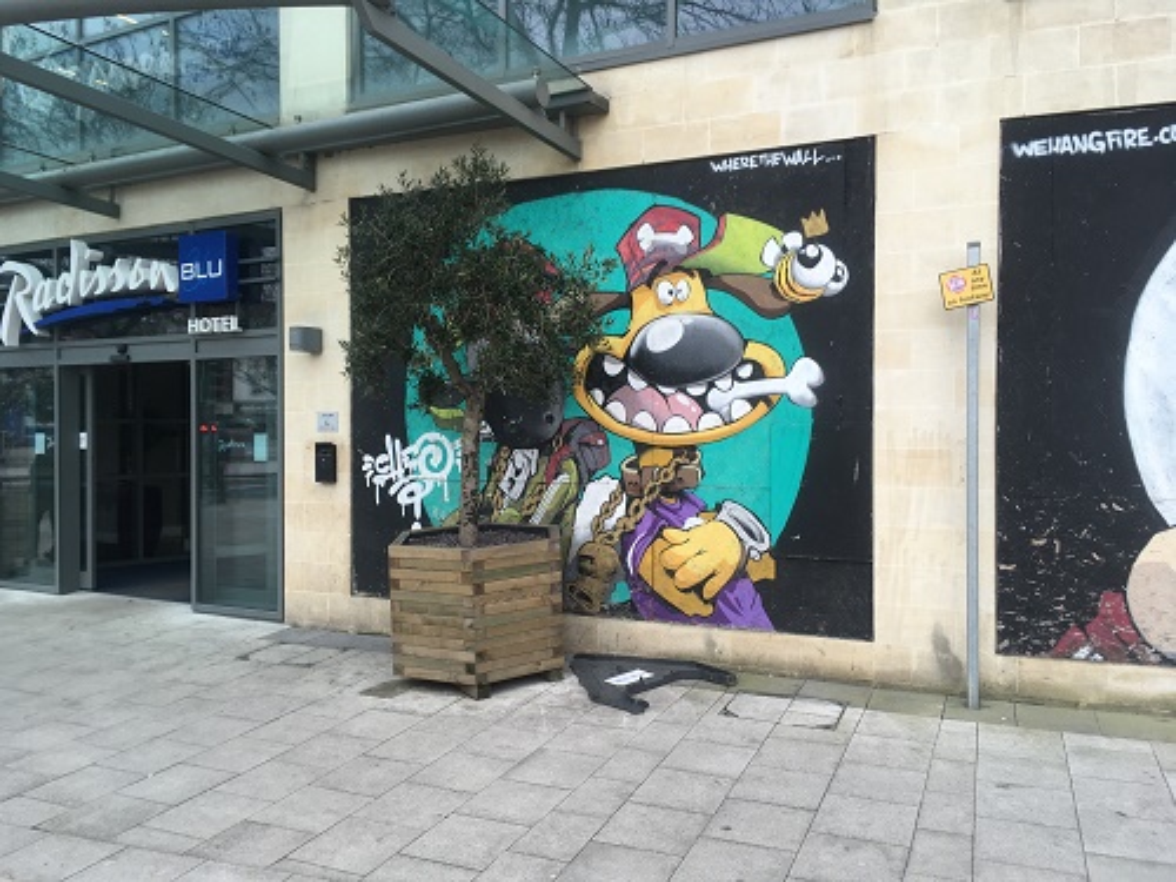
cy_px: 441
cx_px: 588
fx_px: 985
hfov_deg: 61.7
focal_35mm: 29
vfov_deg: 48.2
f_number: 2.2
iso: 25
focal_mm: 4.15
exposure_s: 1/100
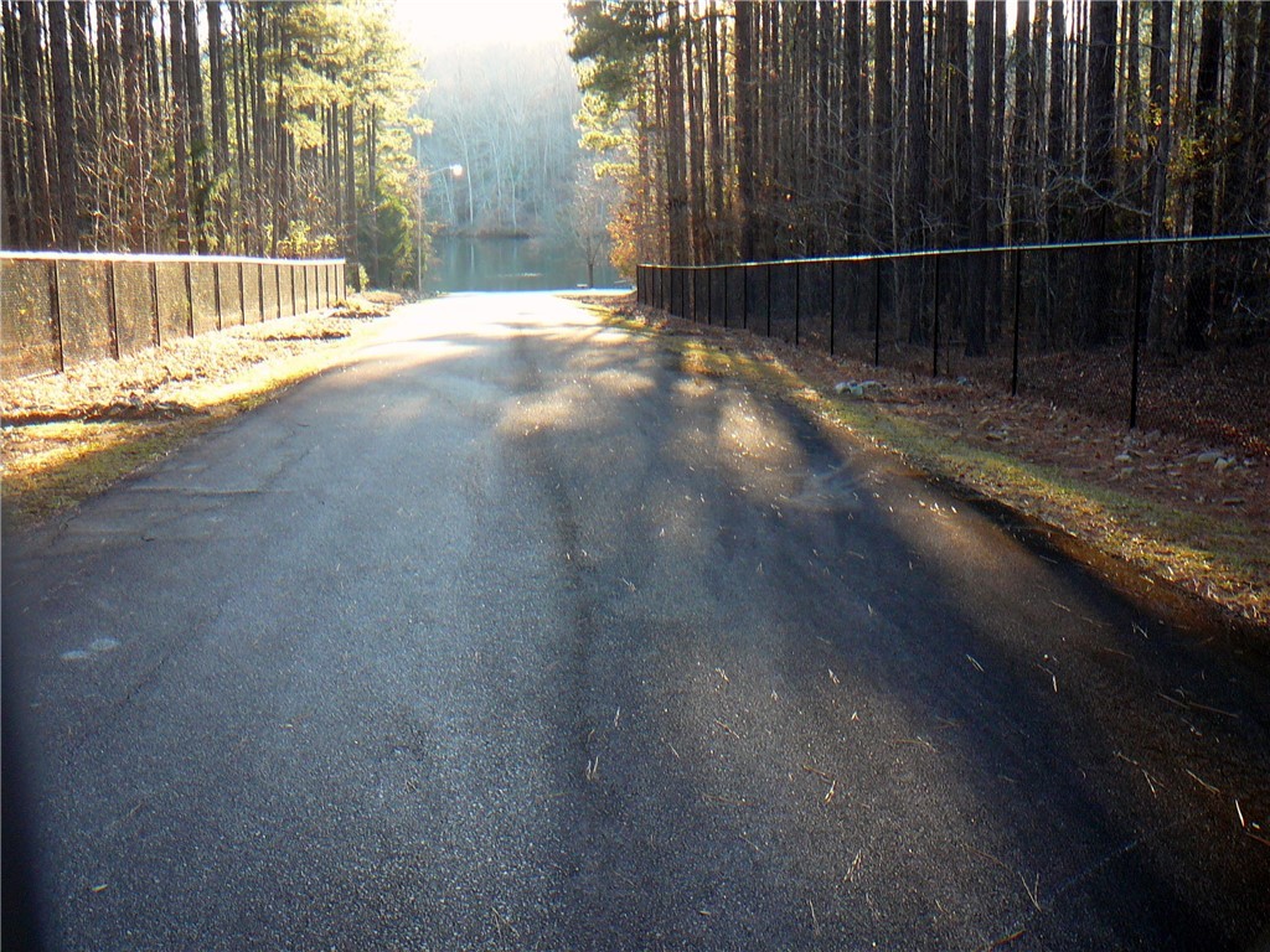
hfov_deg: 52.6
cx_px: 635
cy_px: 476
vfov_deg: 40.7
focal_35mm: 35
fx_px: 1284
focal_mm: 5.2
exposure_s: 1/60
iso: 100
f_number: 2.8
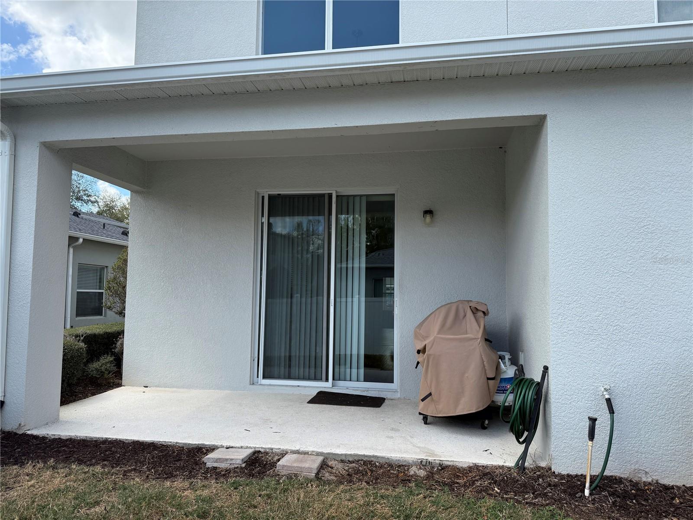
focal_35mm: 24
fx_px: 480
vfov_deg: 56.8
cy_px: 260
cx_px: 346
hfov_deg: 71.6
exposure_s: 1/2053
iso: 100
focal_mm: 6.76
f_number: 1.78
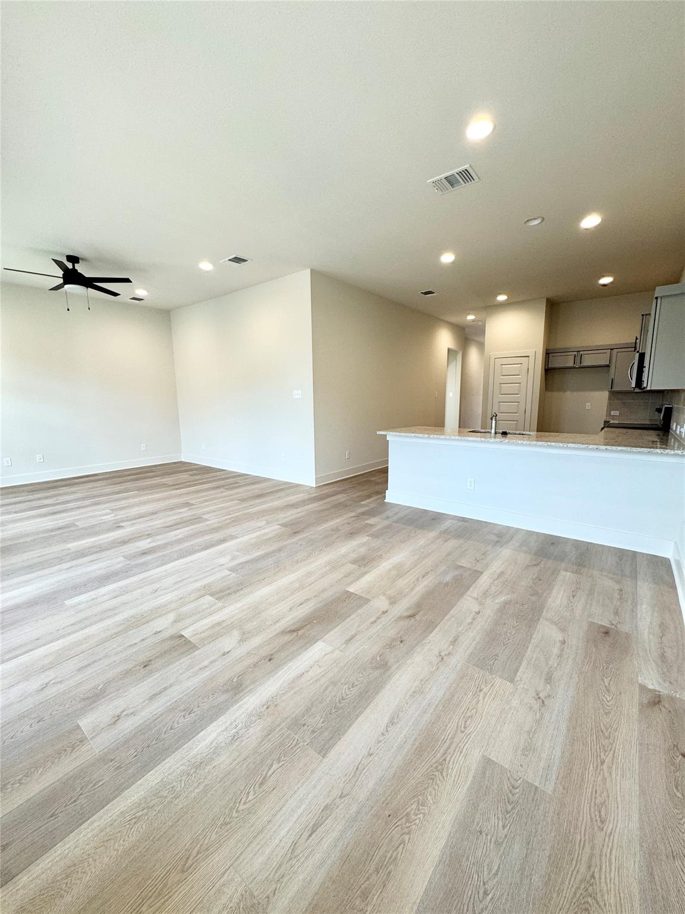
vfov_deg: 102.1
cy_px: 457
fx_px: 369
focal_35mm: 14
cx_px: 342
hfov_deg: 85.7
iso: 125
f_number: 2.2
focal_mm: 2.22
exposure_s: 1/120
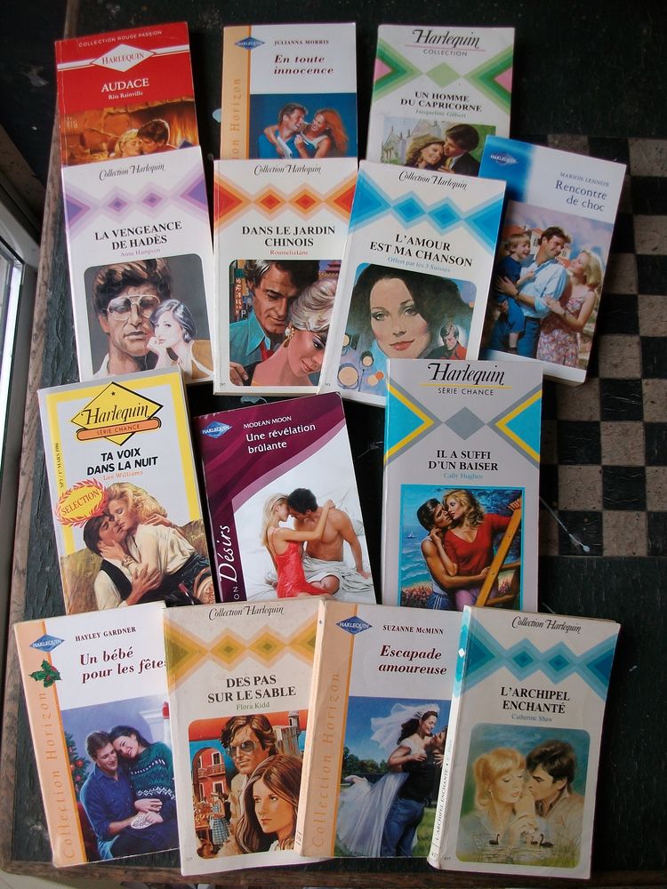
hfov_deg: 44.2
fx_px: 822
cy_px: 444
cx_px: 334
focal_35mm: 32
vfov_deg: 56.8
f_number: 2.9
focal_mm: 5.7
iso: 80
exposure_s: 1/193
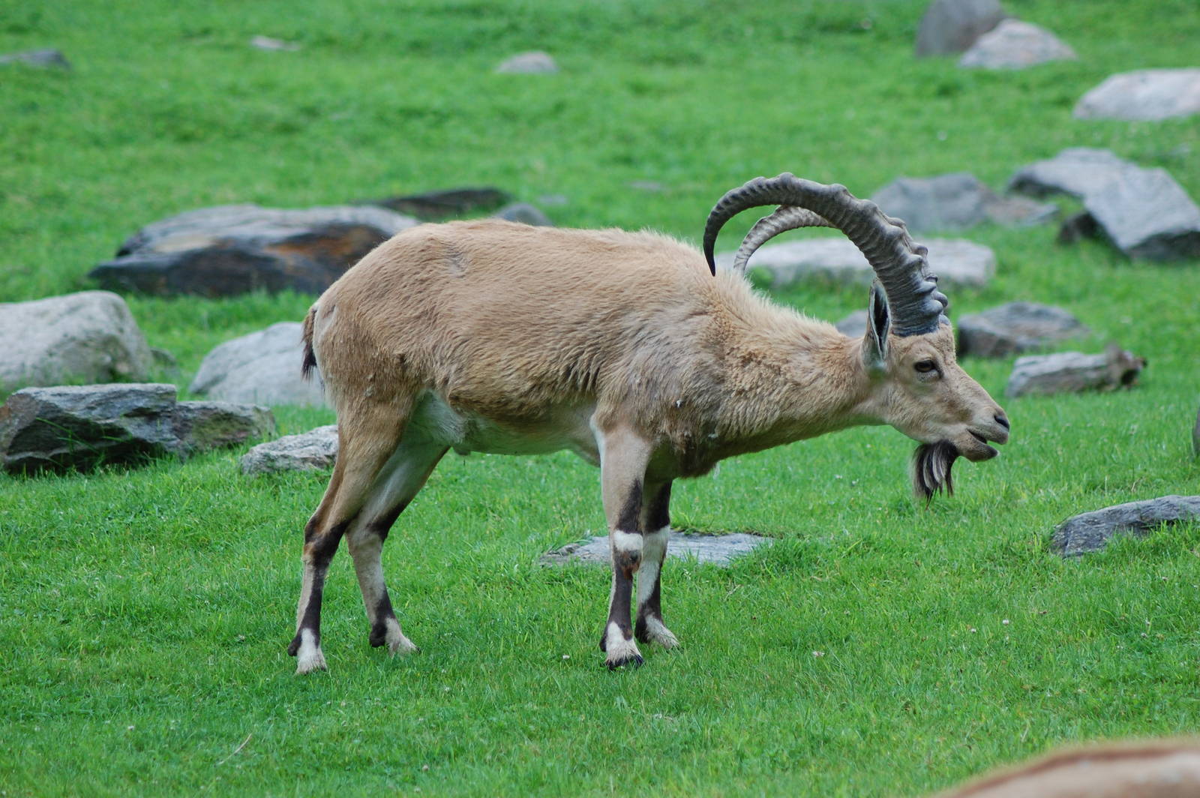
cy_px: 399
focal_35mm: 188
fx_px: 6245
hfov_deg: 11.0
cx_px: 600
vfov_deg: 7.3
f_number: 4.2
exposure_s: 1/250
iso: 400
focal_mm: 125
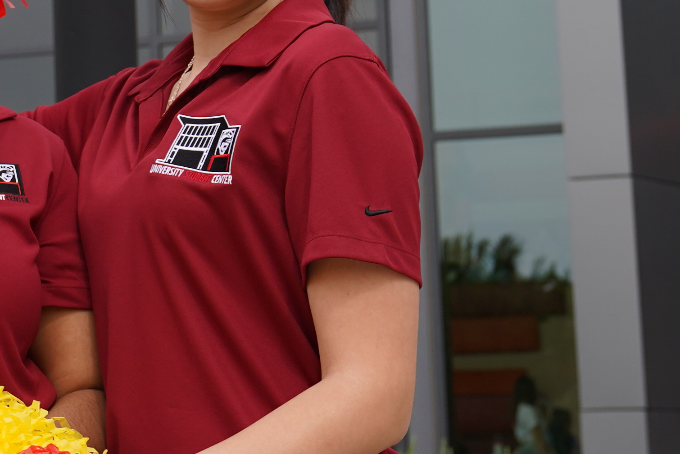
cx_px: -154
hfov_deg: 13.9
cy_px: -3
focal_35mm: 143
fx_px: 2701
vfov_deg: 9.5
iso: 200
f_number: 5.6
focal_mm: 36
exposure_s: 1/640
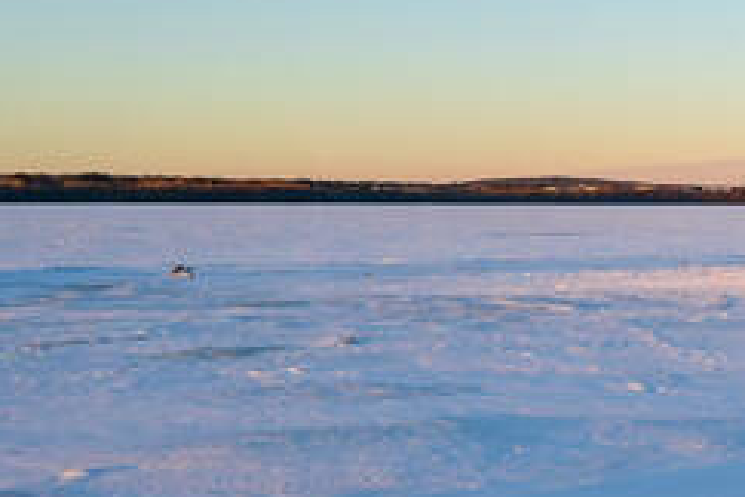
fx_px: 1469
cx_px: 898
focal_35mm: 71
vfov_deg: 19.1
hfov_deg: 25.5
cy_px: 150
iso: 125
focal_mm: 16
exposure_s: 1/40
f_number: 11
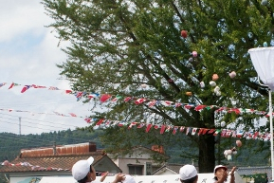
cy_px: 179
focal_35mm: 116
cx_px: 257
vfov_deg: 11.7
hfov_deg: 17.3
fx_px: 884
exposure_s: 1/800
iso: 400
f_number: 9
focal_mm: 35
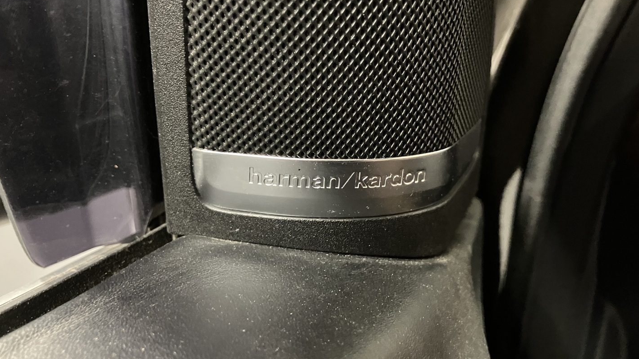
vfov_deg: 37.8
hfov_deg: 62.6
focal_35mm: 31
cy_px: 165
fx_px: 525
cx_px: 317
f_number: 1.8
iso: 640
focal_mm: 3.99
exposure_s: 1/23
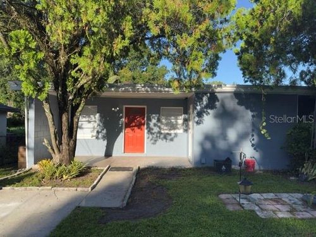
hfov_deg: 71.6
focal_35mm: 24
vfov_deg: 56.8
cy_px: 118
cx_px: 158
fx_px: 219
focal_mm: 6.86
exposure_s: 1/1965
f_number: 1.78
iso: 80
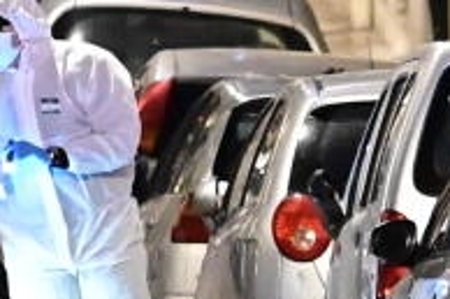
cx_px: -53
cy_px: 139
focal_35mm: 680
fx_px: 8493
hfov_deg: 3.0
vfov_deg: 2.0
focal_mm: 200
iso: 3200
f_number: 4
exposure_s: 1/50
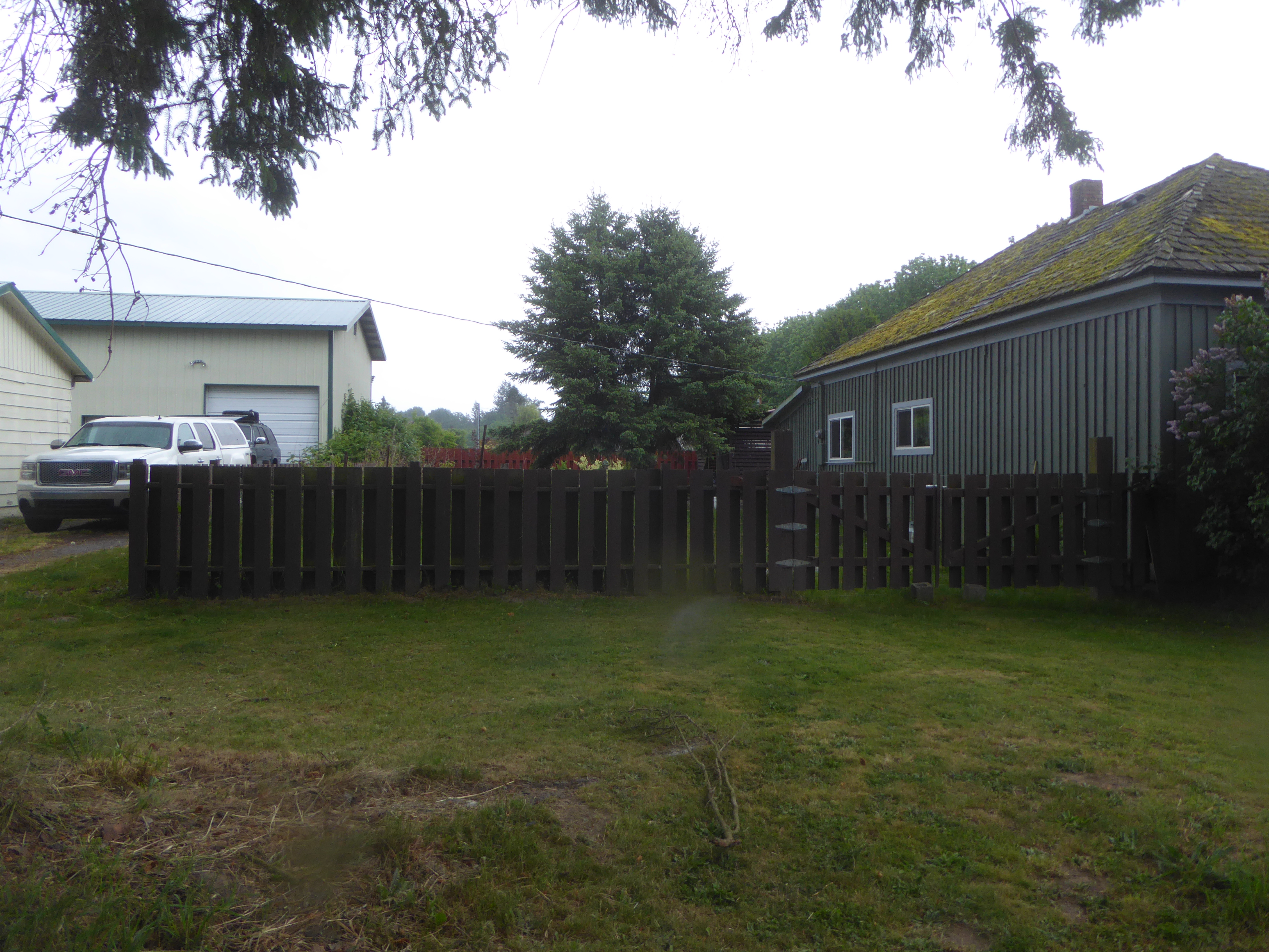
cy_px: 452
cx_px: 667
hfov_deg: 67.3
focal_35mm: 26
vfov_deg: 53.0
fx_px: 953
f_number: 3.3
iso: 100
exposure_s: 1/100
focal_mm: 4.3
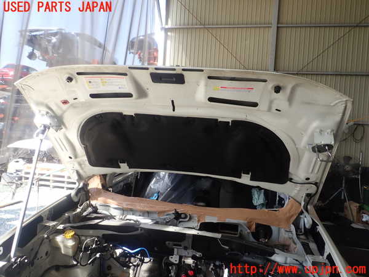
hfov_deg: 69.4
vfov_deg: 54.9
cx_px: 184
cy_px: 138
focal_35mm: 25
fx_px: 266
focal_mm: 4.5
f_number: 2.8
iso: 100
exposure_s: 1/80
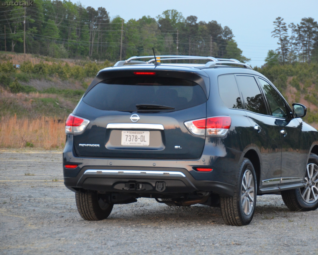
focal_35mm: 179
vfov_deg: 8.7
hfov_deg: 10.8
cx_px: 191
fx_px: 1681
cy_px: 127
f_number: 5.3
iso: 1600
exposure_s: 1/60
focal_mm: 105
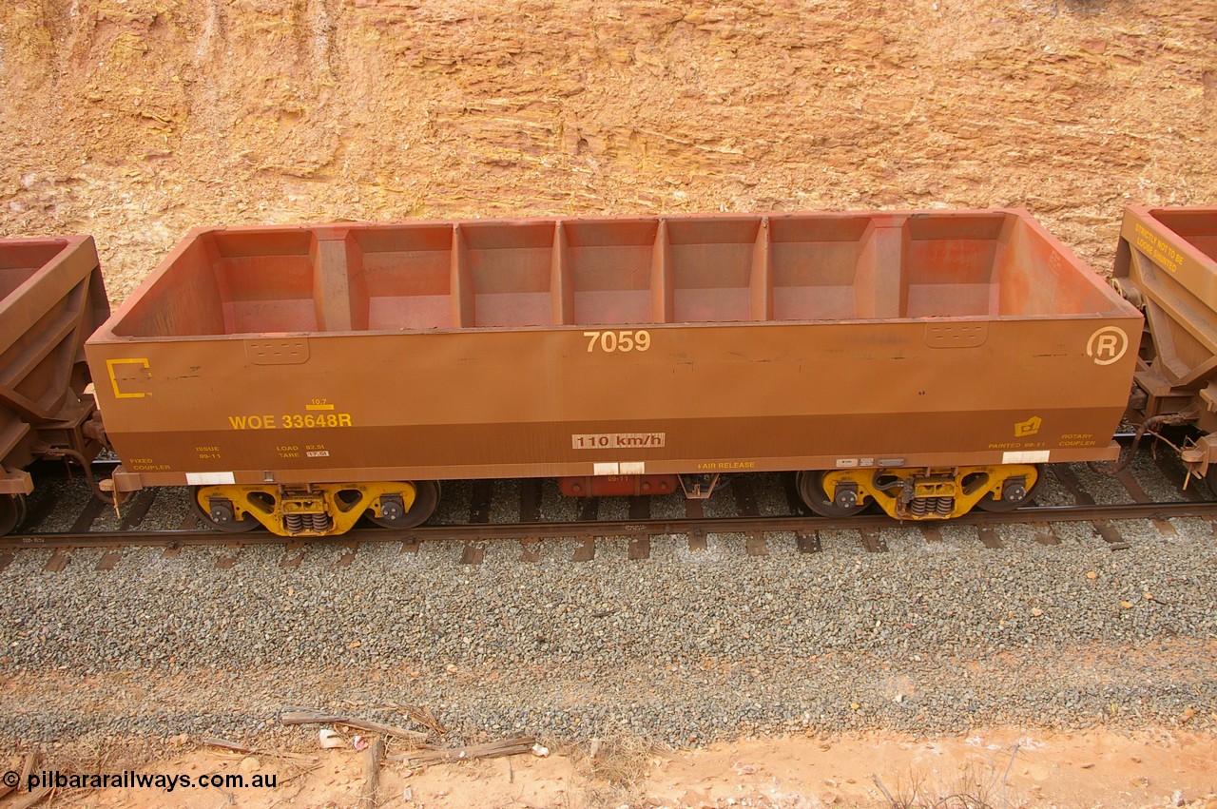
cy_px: 404
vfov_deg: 39.9
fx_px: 1115
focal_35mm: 33
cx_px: 608
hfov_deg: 57.3
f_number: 6.7
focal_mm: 22
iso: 200
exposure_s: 1/180
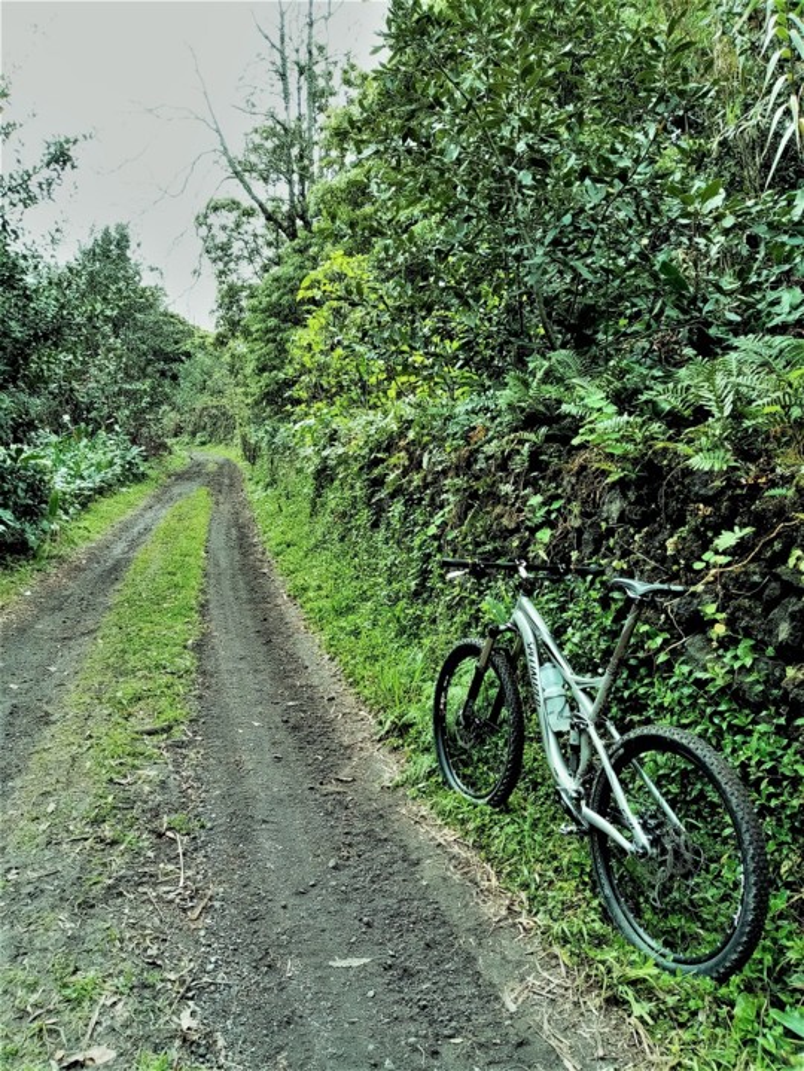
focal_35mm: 26
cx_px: 402
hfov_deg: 53.1
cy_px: 536
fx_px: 805
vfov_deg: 67.3
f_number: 1.8
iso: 104
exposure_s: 1/230
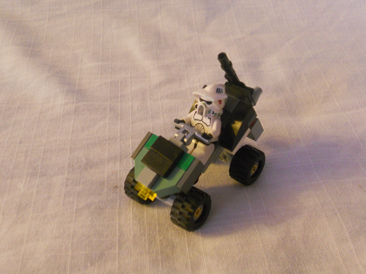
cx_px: 183
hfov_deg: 41.2
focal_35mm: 46
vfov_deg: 31.5
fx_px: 486
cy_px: 137
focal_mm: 8.2
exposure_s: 1
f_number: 4.3
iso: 400
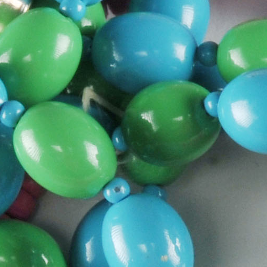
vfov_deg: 3.0
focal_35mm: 591
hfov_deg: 2.9
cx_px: 768
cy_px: -32
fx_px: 5154
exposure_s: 1/250
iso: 160
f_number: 22
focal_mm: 55
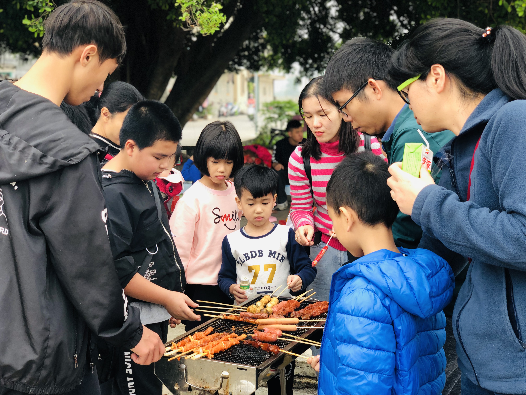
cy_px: 198
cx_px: 263
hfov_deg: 36.8
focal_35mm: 52
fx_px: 790
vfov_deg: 28.0
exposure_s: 1/120
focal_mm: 6
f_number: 2.4
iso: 25
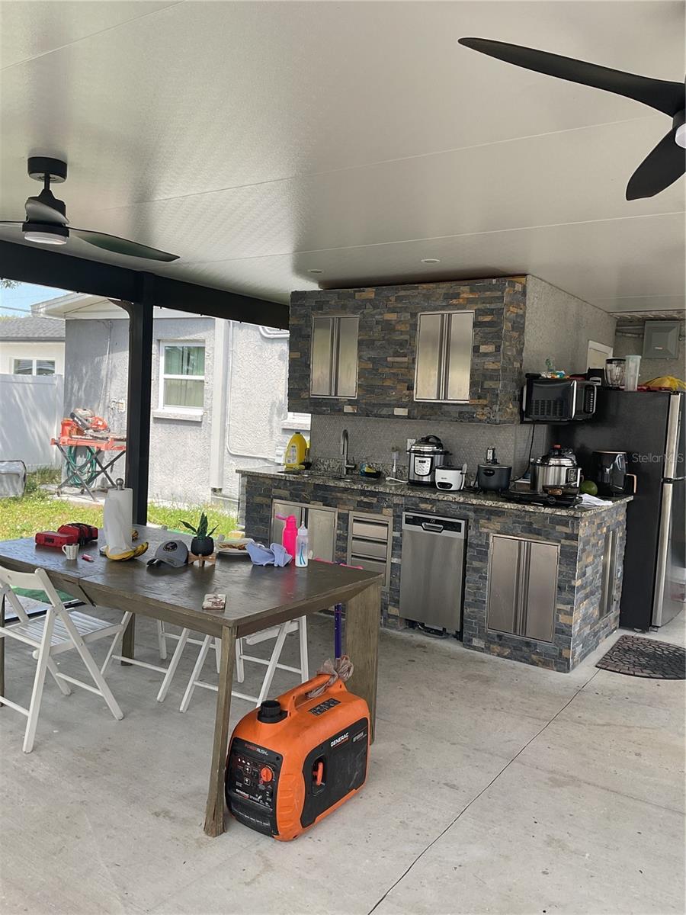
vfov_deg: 61.7
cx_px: 343
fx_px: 766
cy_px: 458
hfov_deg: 48.2
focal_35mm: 29
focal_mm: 3
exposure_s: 1/140
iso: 16
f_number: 1.8
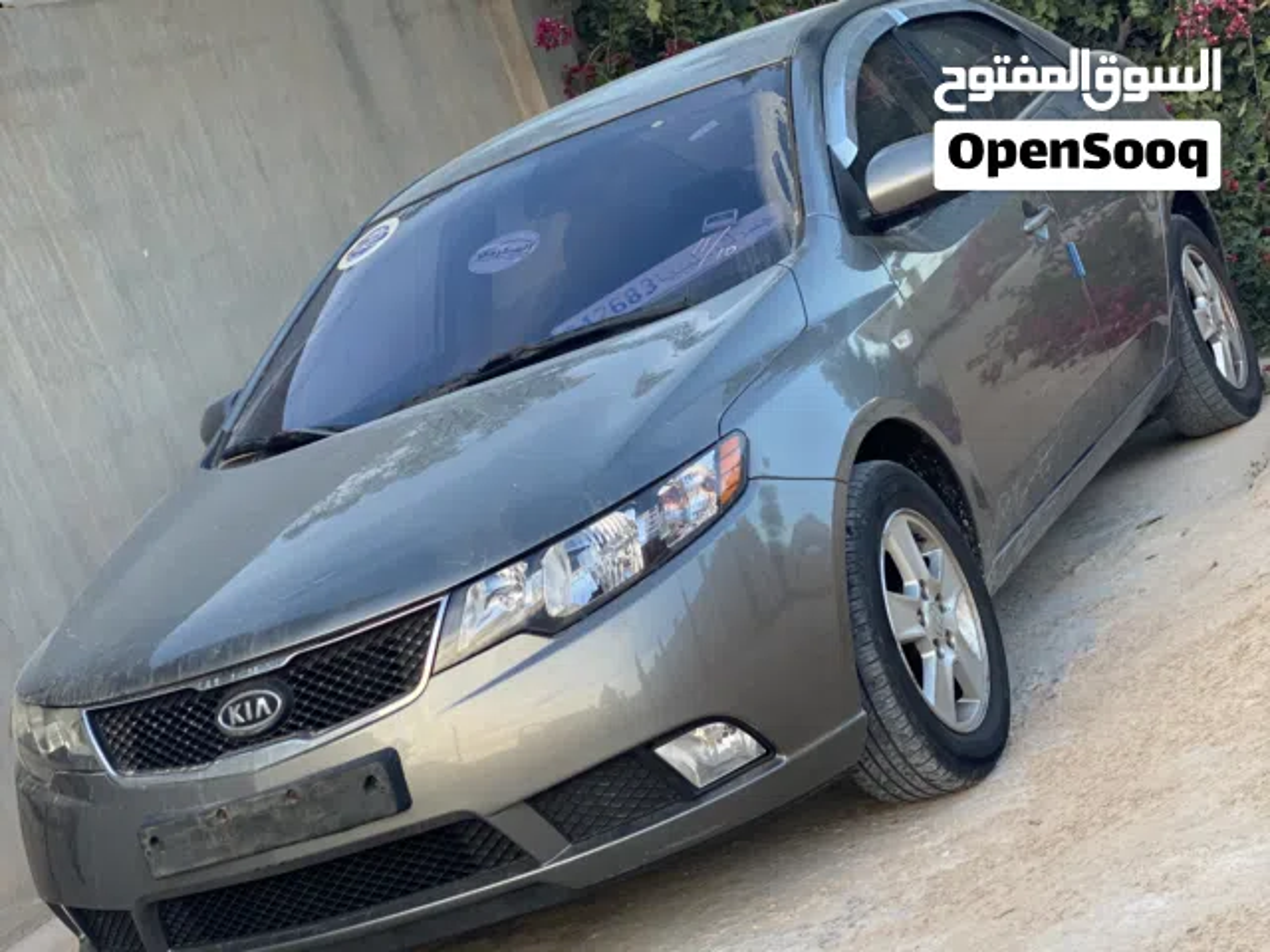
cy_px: 476
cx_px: 635
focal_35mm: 52
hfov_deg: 36.8
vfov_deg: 28.0
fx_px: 1908
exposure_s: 1/122
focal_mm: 6
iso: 64
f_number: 2
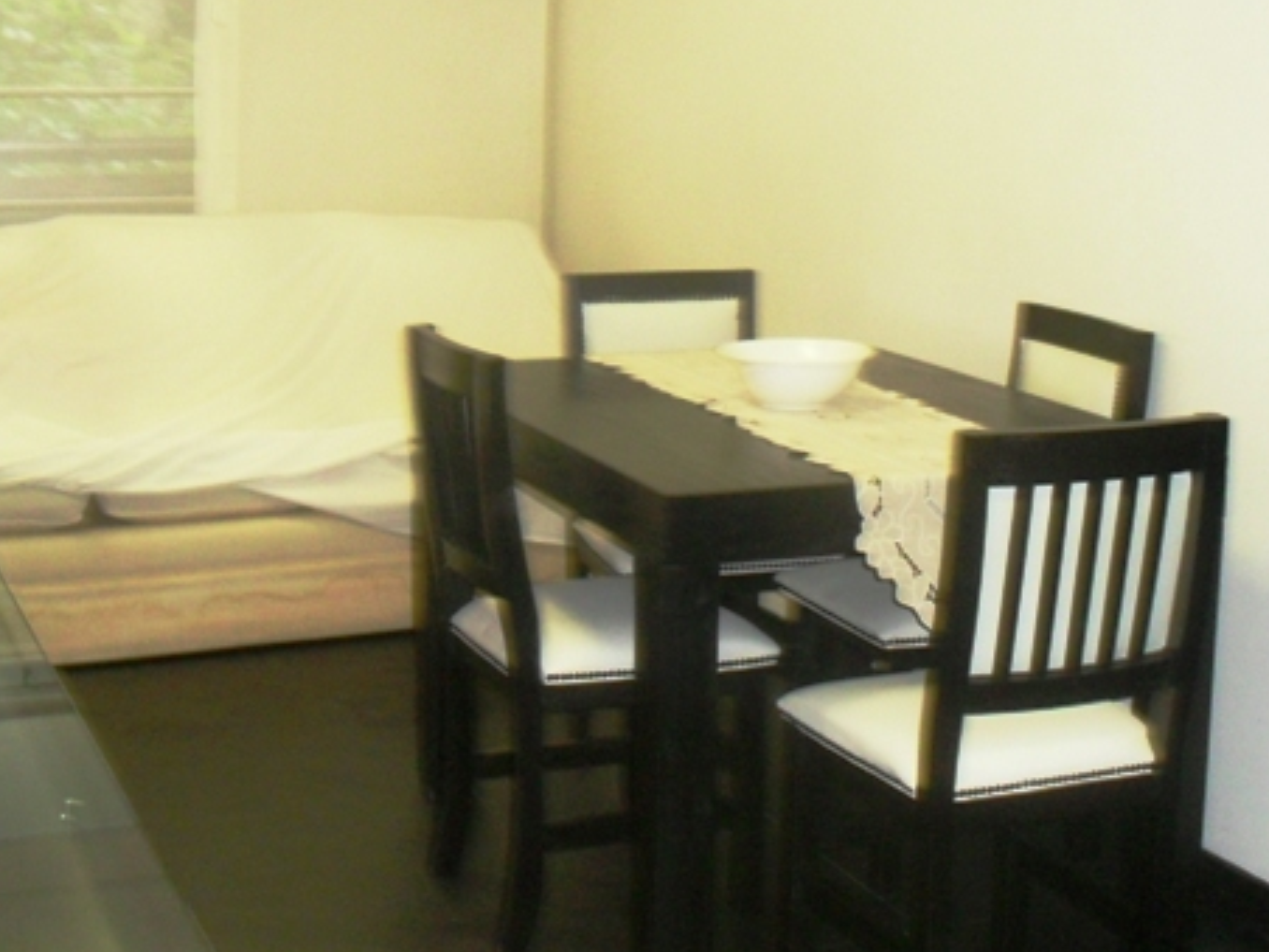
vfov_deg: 23.6
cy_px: 331
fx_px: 2273
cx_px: 789
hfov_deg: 31.1
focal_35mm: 62
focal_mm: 6.3
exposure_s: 1/45
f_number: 3.2
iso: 200
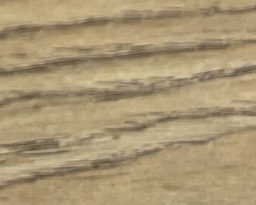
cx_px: -637
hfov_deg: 8.0
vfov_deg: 7.4
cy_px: -398
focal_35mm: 186
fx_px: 1409
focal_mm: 4.2
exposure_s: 1/100
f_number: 1.6
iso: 50
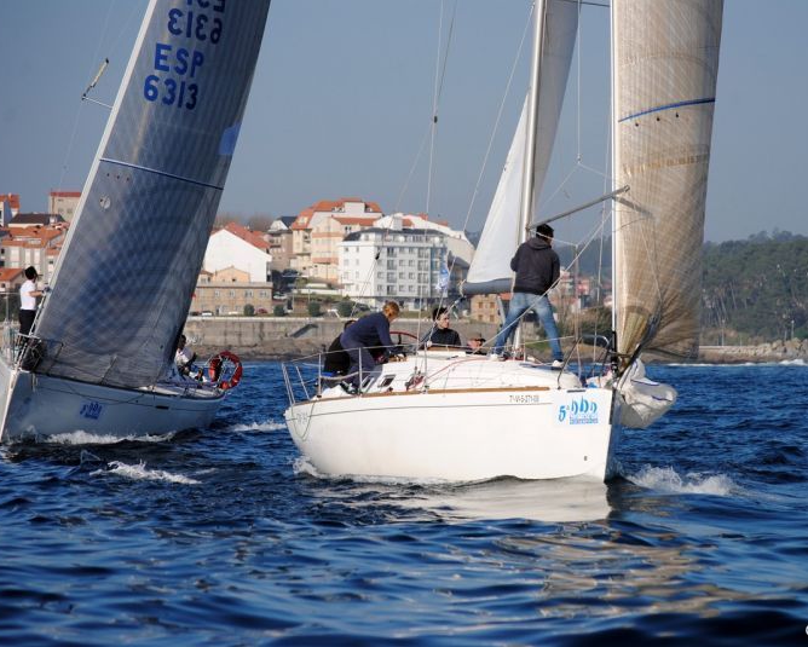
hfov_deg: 9.4
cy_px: 324
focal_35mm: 206
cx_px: 467
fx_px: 4928
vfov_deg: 7.5
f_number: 6.3
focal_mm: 122
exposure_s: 1/640
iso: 100
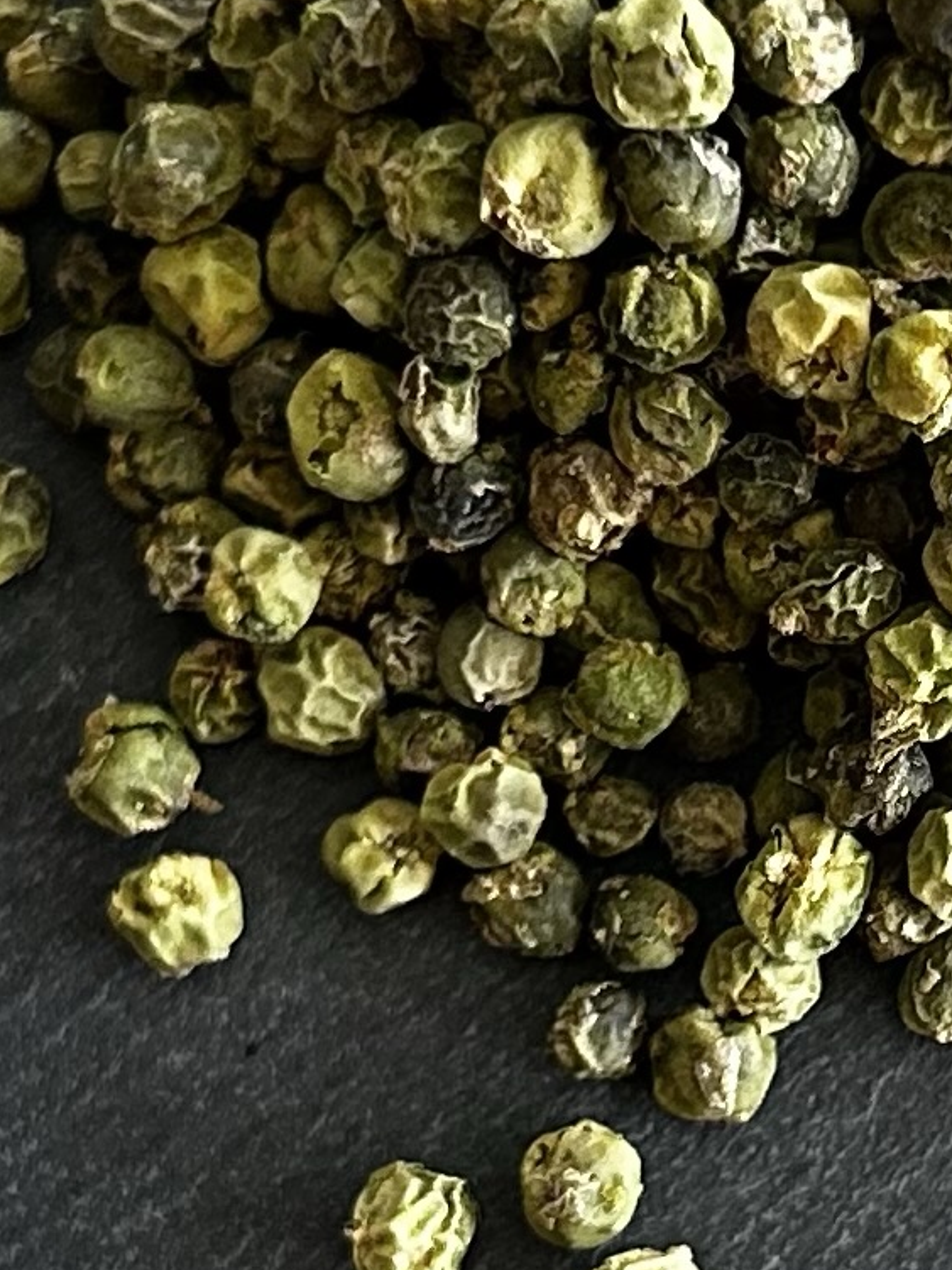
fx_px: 2531
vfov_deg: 26.8
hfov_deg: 20.7
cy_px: 30
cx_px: 907
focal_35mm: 69
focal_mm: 5.7
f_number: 1.5
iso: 125
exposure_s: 1/121
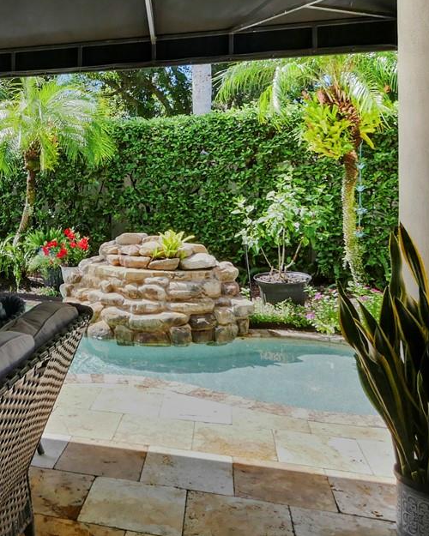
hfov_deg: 38.7
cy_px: 175
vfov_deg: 50.5
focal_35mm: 35
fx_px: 555
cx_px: 27
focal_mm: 7
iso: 200
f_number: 6.3
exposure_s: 1/250
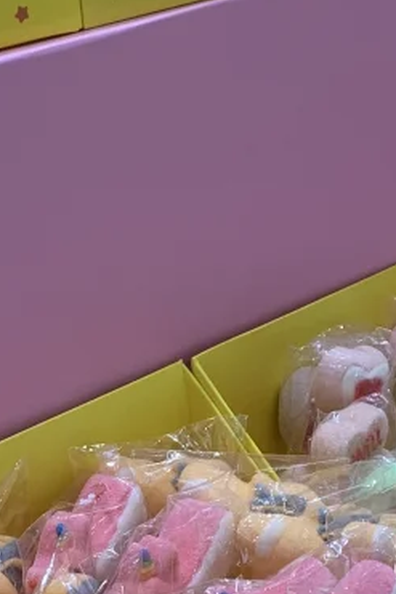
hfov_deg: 13.0
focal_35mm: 105
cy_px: 343
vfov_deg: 19.5
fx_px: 1734
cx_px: 271
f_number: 1.8
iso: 50
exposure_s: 1/120
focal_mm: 4.25
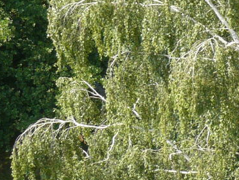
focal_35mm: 140
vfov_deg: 10.4
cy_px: -45
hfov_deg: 13.2
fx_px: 967
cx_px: 375
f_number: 5
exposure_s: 1/125
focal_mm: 6
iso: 100
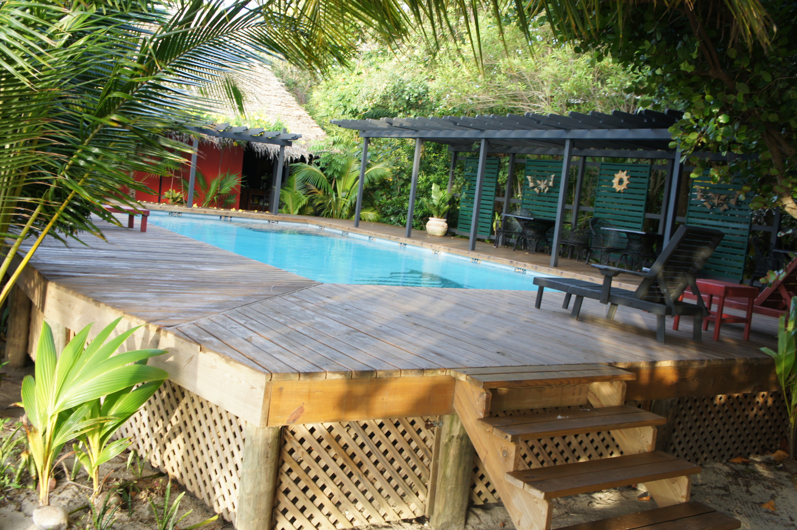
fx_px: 763
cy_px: 265
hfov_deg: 55.1
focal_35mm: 34
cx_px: 398
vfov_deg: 38.3
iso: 200
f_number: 4.5
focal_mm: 23
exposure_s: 1/50
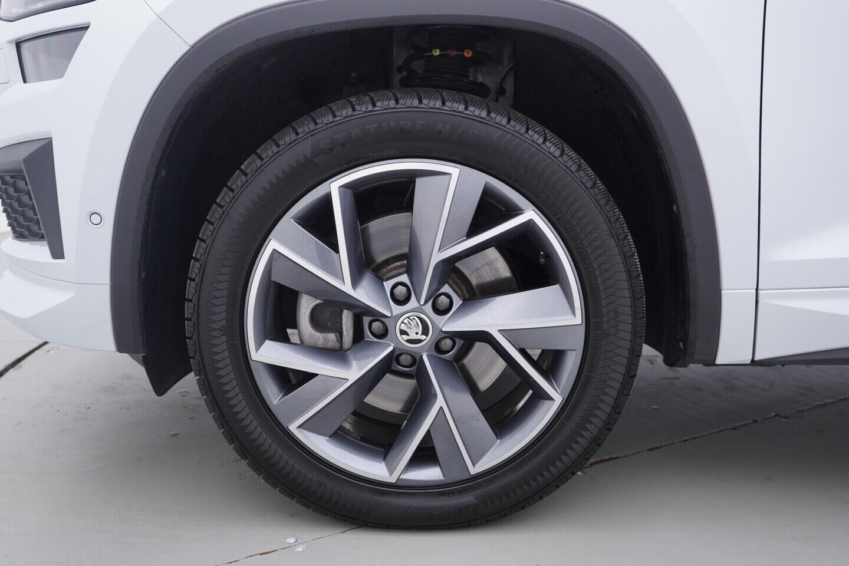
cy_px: 283
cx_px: 424
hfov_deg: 53.1
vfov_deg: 36.9
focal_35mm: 36
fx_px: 849
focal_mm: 24
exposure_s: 1/60
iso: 125
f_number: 3.5
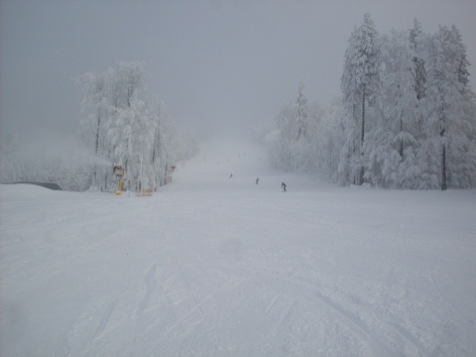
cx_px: 238
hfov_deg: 49.0
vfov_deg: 37.7
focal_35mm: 38
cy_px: 178
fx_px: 523
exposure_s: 1/350
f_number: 8.4
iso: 80
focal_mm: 6.3
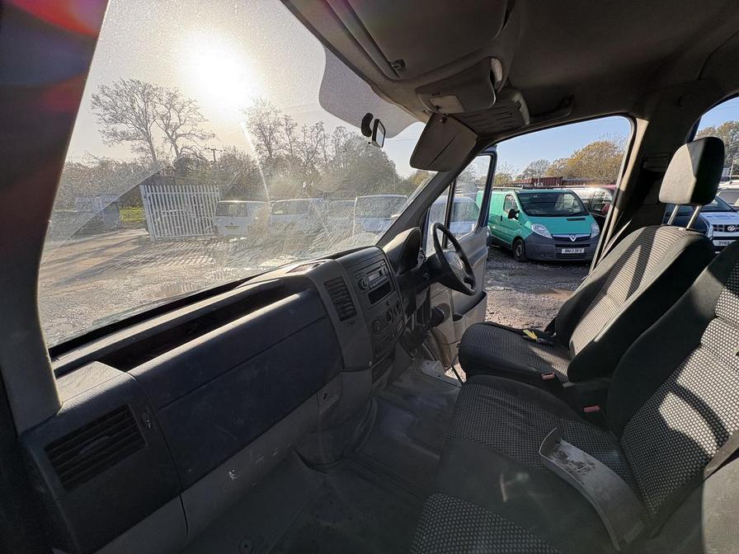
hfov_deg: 102.1
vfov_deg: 85.7
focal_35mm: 14
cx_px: 370
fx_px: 299
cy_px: 277
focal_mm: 2.22
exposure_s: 1/631
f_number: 2.2
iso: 40
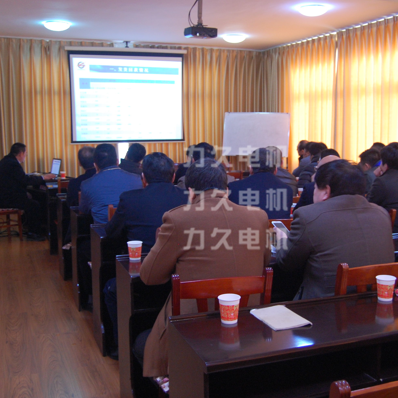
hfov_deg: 39.0
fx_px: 559
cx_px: 235
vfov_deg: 39.2
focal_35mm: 43
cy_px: 197
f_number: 3.8
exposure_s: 1/8
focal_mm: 22
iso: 900
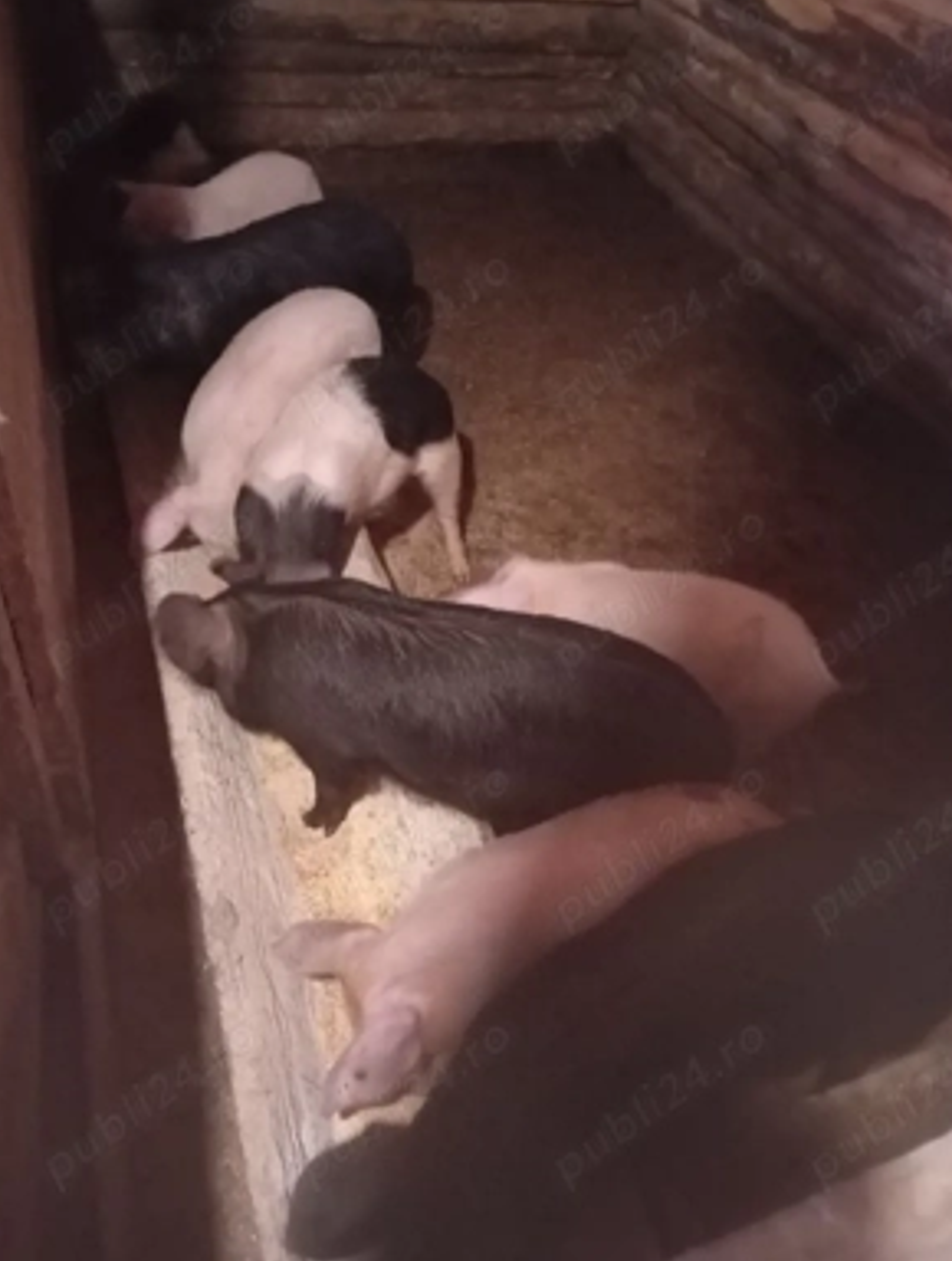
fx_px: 1059
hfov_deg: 48.4
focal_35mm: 29
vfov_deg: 61.5
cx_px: 469
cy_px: 627
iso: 9281
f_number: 1.8
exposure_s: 1/14.3
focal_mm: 4.27
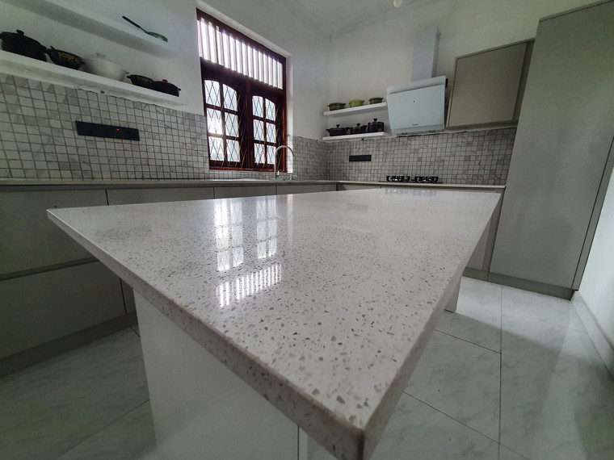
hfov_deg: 106.2
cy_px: 230
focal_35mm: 13
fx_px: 231
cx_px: 307
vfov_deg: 89.9
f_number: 2.2
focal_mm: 1.8
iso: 250
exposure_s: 1/60
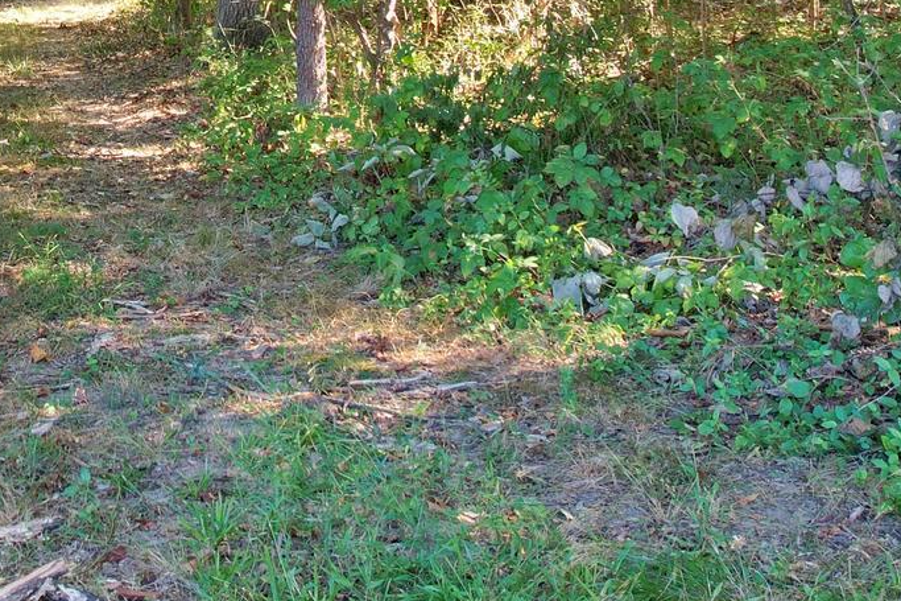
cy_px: -228
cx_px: 102
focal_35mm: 66
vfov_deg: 18.8
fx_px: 1651
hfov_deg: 29.4
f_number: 2.8
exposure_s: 1/30
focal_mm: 8.38
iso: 100
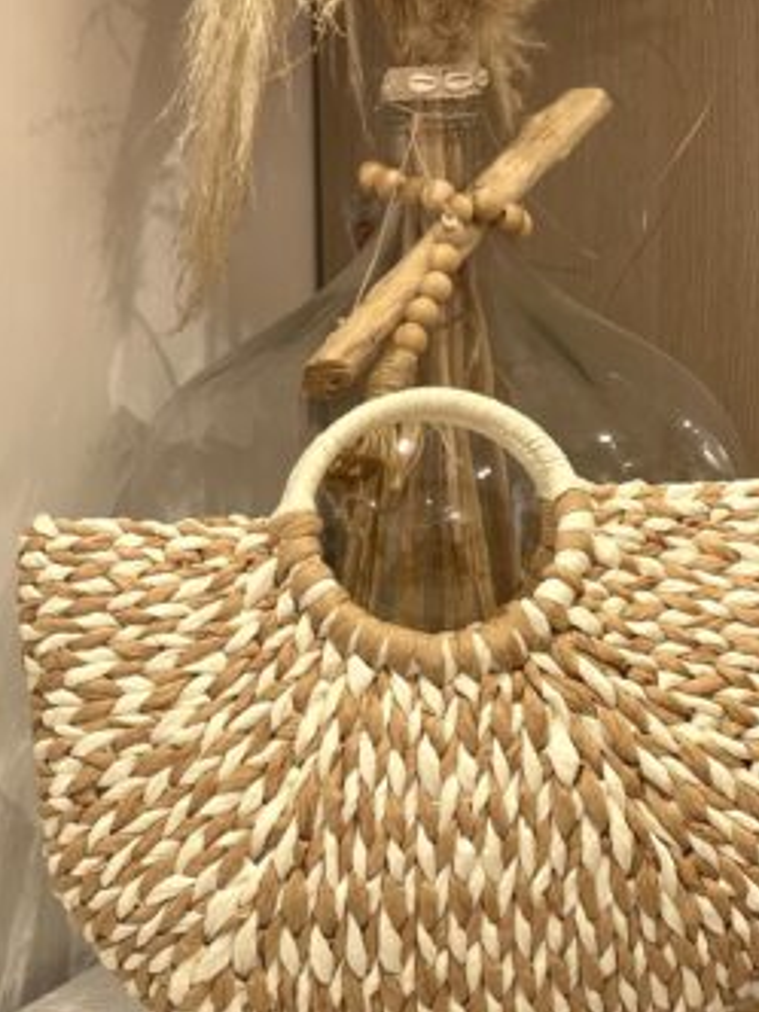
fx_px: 2251
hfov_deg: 19.1
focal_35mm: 77
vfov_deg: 25.3
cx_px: 442
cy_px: 600
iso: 100
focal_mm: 7.5
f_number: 2.2
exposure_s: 1/50
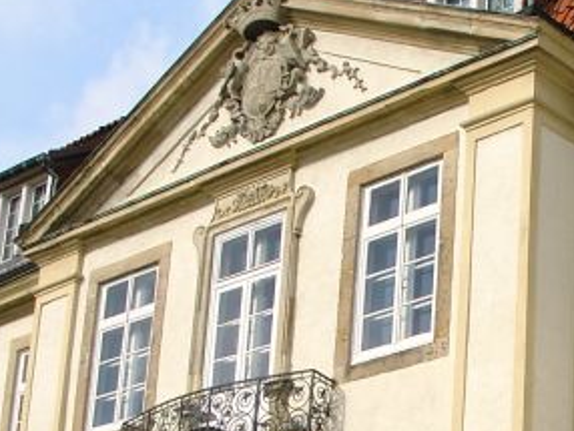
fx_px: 1577
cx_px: 514
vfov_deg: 15.3
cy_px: 447
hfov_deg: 20.2
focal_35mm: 95
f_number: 4
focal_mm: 7.13
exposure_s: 1/678
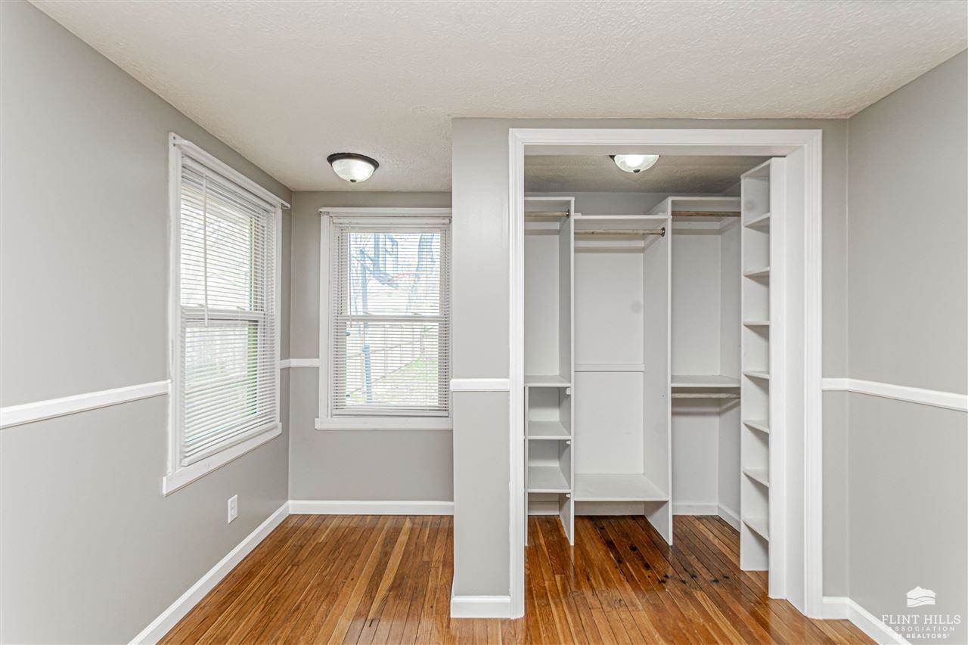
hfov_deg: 100.4
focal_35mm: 15
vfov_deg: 77.3
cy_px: 322
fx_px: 403
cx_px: 484
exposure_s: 1/60
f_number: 10
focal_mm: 10
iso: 200
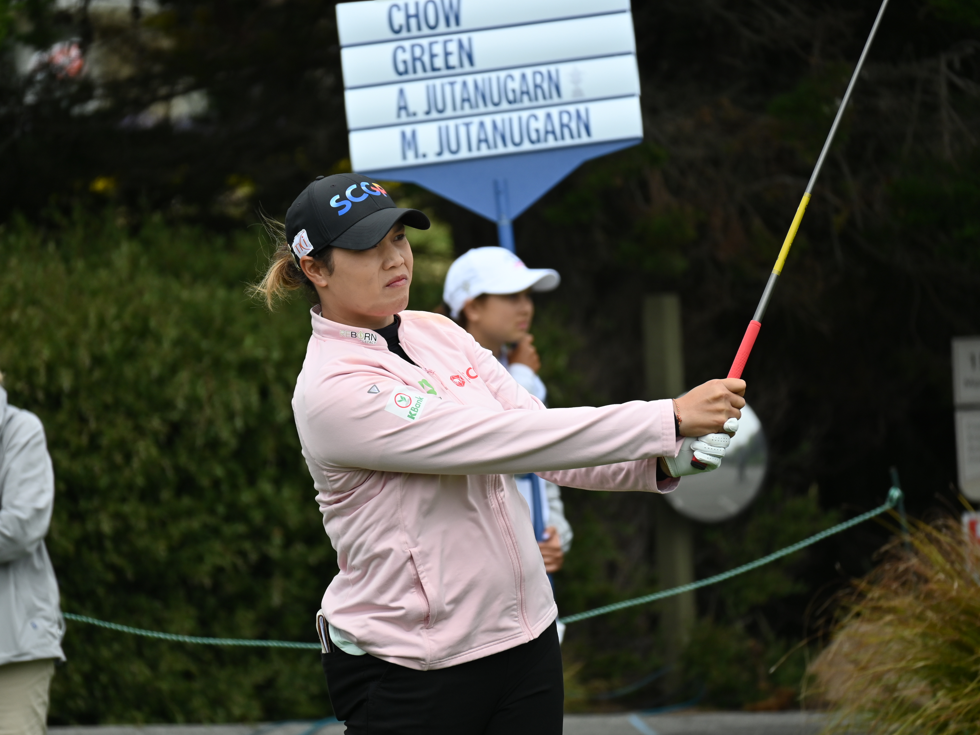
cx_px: 446
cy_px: 367
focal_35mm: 406
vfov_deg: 3.7
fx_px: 11494
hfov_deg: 4.9
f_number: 6.3
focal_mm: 250
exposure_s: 1/800
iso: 160
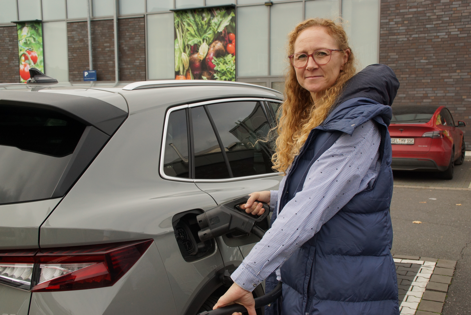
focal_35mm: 45
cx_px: 236
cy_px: 158
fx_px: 589
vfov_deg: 29.9
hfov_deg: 43.6
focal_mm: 30
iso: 400
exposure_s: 1/500
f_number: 8
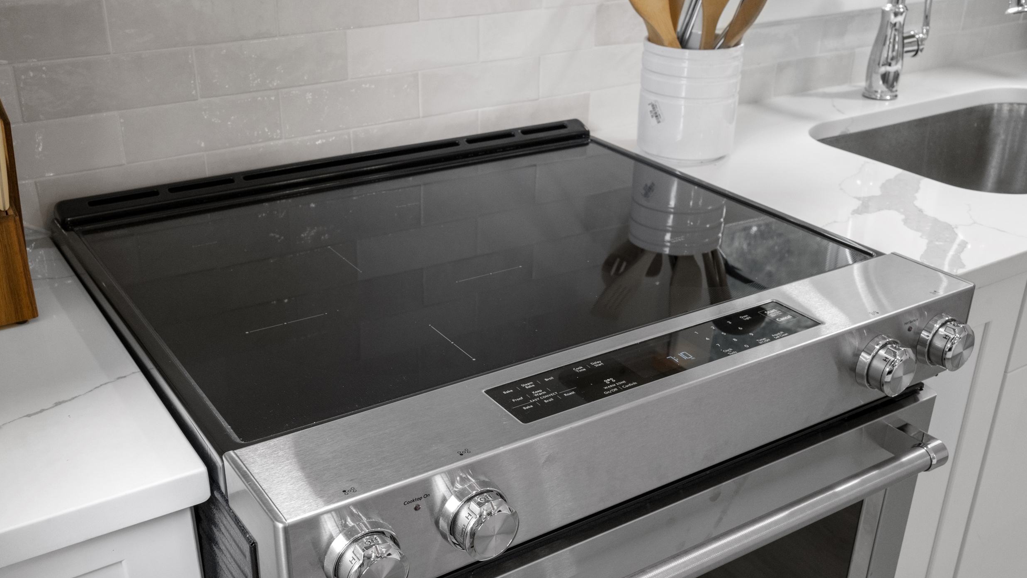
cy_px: 311
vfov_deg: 32.0
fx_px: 1008
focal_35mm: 37
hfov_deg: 54.0
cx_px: 512
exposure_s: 1/30
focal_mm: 35
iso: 3200
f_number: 10
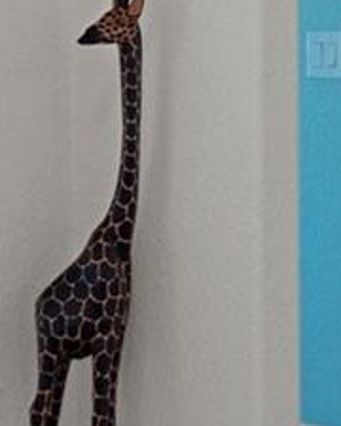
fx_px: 1644
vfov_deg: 14.7
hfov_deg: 11.8
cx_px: 153
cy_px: 74
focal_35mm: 130
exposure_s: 1/4
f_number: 8
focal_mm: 13
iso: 320
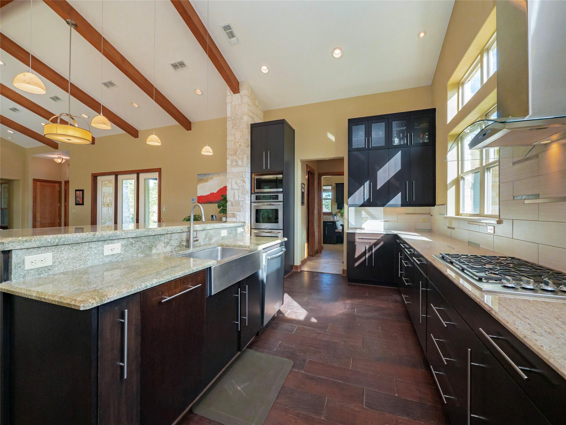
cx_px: 283
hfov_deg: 102.1
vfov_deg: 85.7
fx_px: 229
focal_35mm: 14
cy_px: 212
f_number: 5.6
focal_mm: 7
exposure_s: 1/250
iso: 400
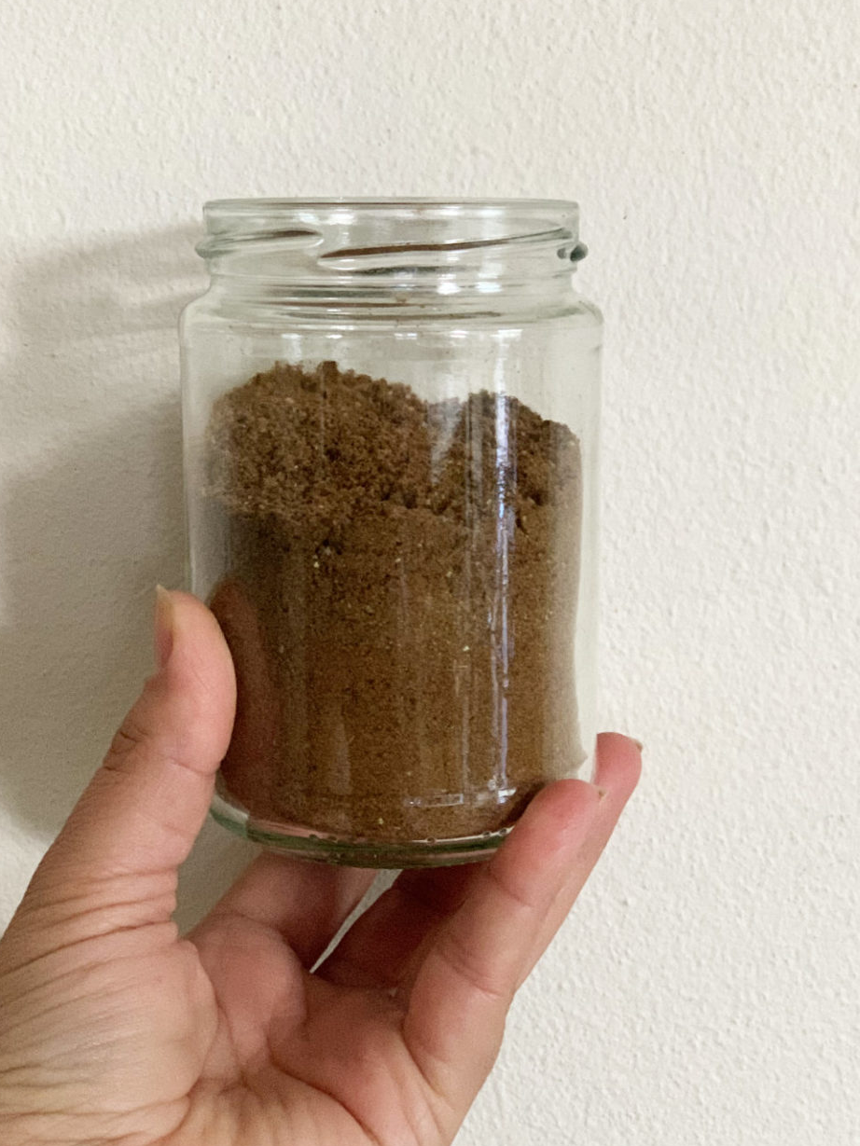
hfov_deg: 22.6
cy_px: 555
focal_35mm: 65
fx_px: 2153
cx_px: 450
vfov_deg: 29.8
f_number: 2.4
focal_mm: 6
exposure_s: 1/43
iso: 400
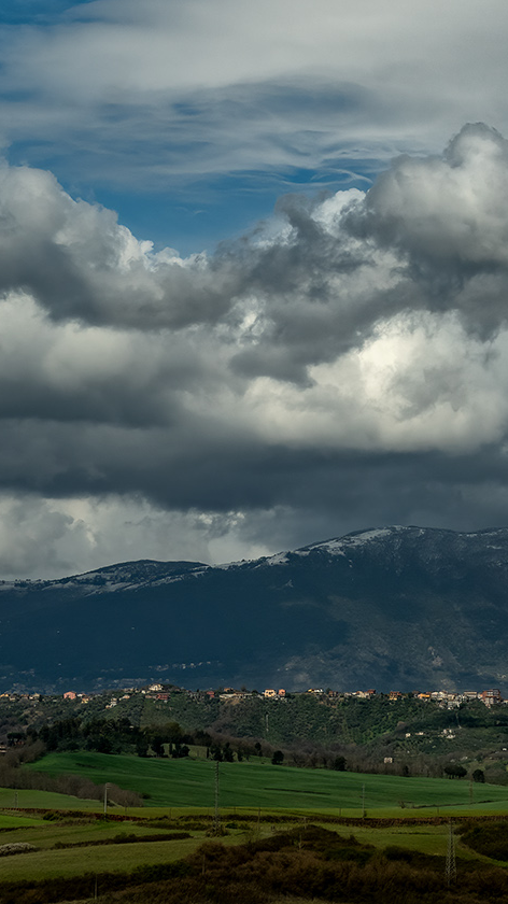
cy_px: 481
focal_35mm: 128
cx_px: 662
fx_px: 3068
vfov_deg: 16.8
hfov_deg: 9.3
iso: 100
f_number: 9
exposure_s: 1/500
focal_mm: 38
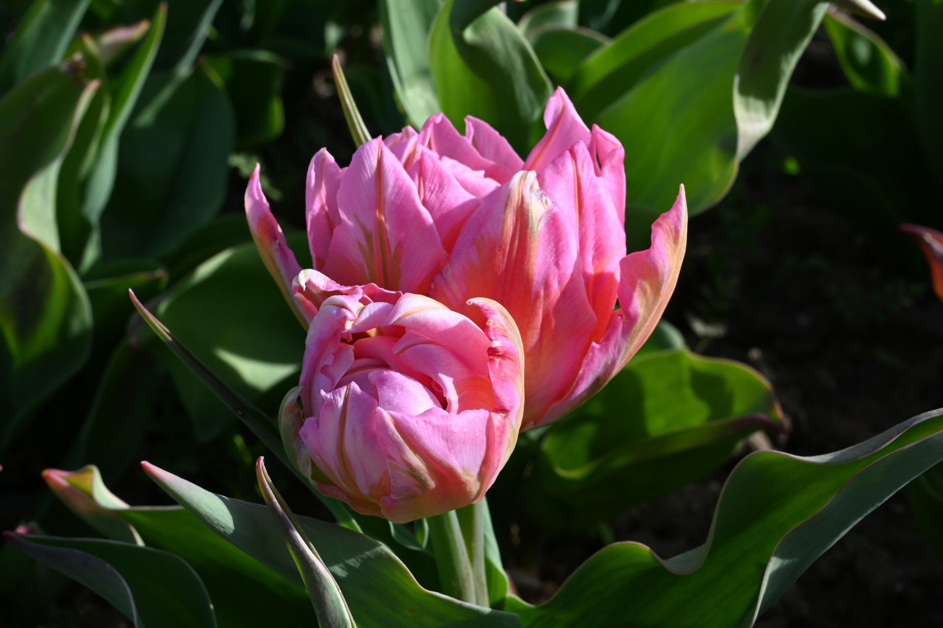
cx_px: 472
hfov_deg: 39.6
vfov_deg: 27.0
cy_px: 314
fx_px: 1309
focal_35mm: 50
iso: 125
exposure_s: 1/60
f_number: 16
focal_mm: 50
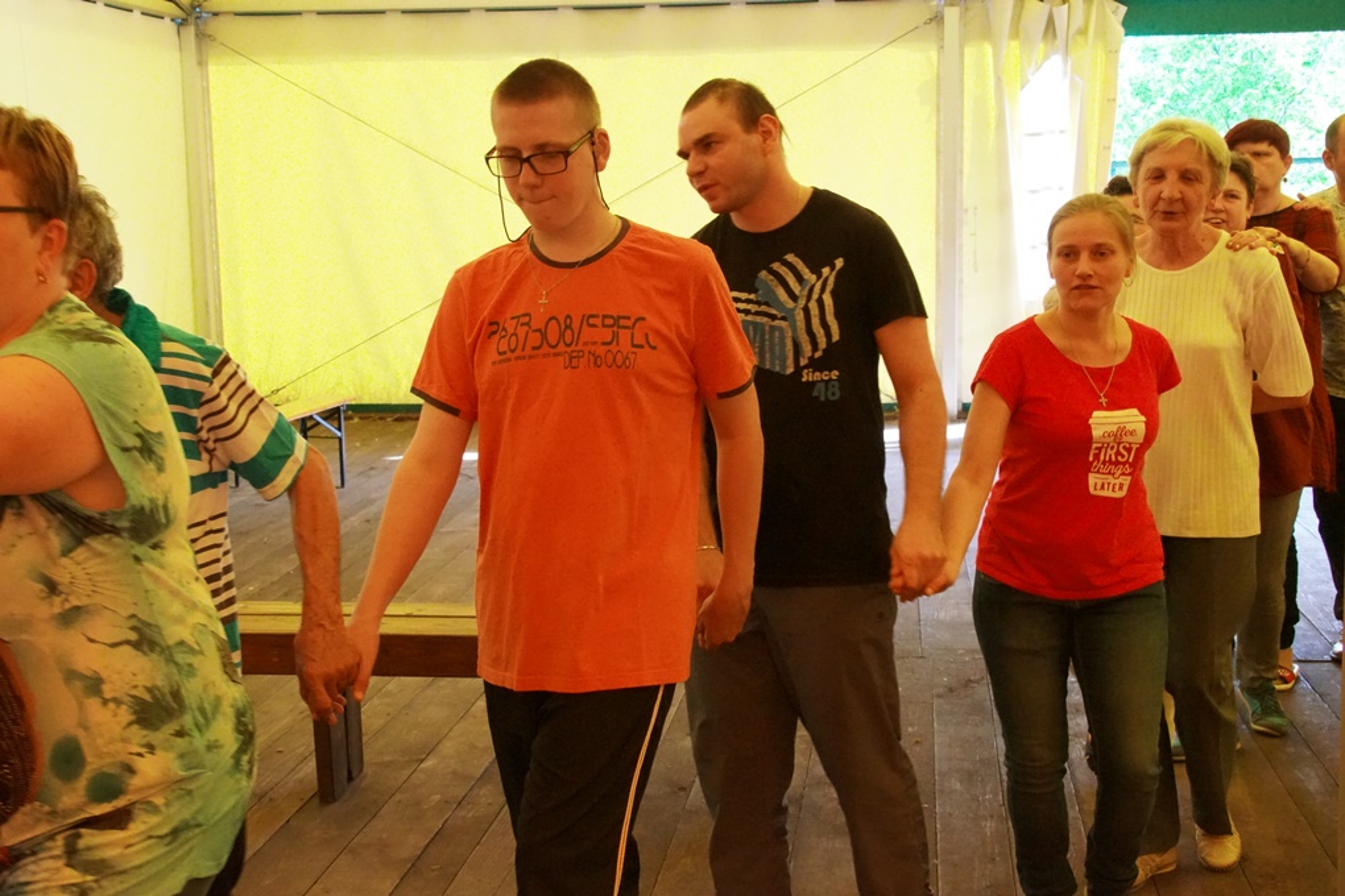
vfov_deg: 29.9
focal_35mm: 45
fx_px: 1681
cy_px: 448
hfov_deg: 43.6
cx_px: 672
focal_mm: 30
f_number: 10
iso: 6400
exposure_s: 1/100
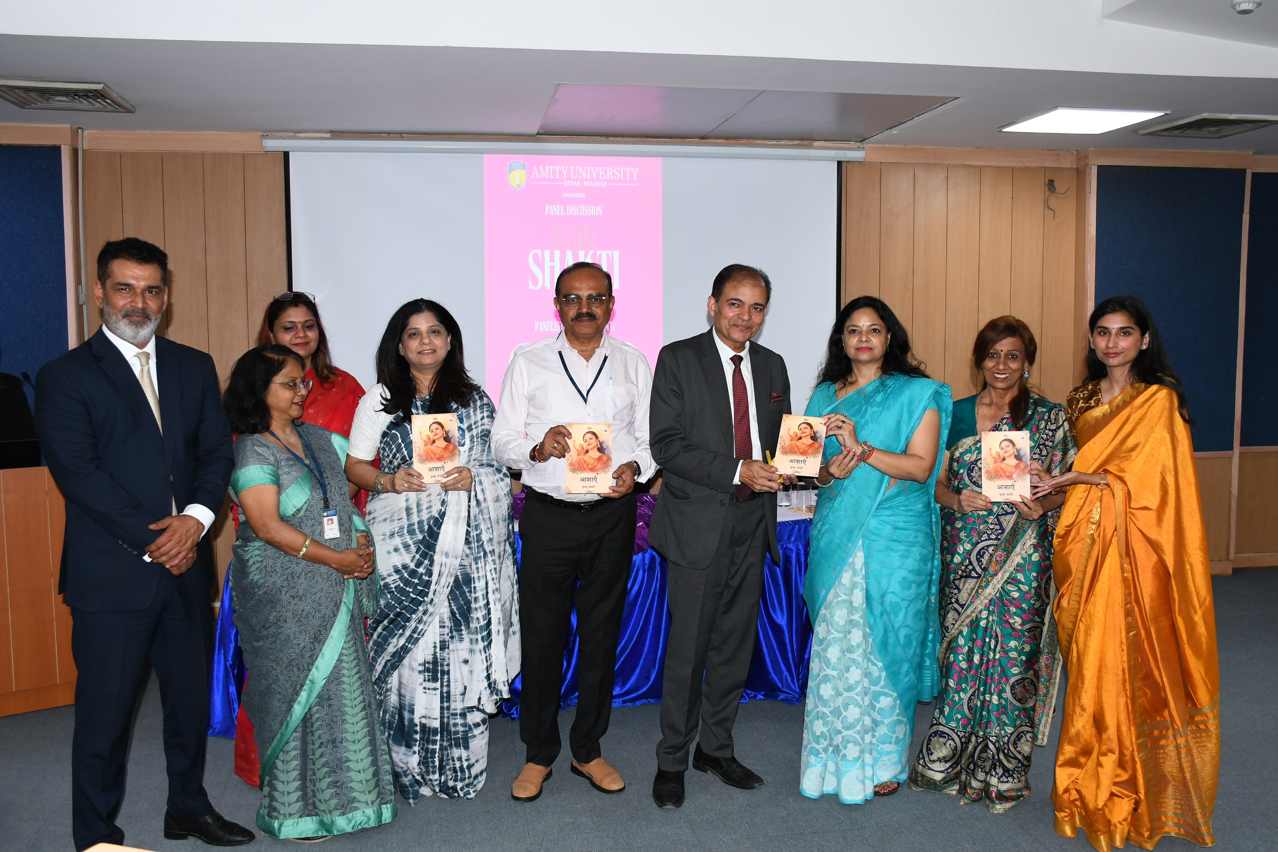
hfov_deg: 61.9
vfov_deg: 43.6
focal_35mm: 30
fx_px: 1065
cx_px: 639
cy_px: 426
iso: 1000
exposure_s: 1/125
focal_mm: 20
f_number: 5.6
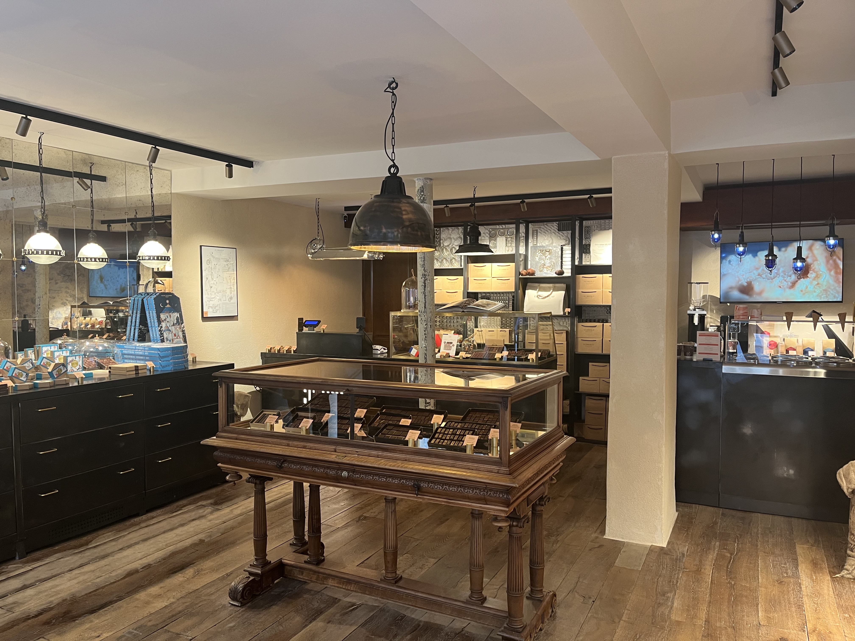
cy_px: 320
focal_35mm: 26
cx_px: 428
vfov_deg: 53.1
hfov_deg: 67.3
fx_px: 642
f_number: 1.6
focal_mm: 5.1
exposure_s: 1/50
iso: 100
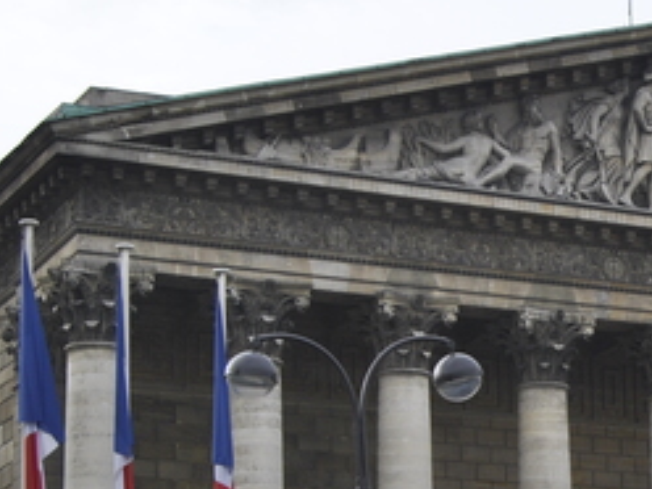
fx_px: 2392
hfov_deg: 15.0
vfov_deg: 11.6
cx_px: 786
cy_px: 413
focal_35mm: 127
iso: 200
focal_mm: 34
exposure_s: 1/250
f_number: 10
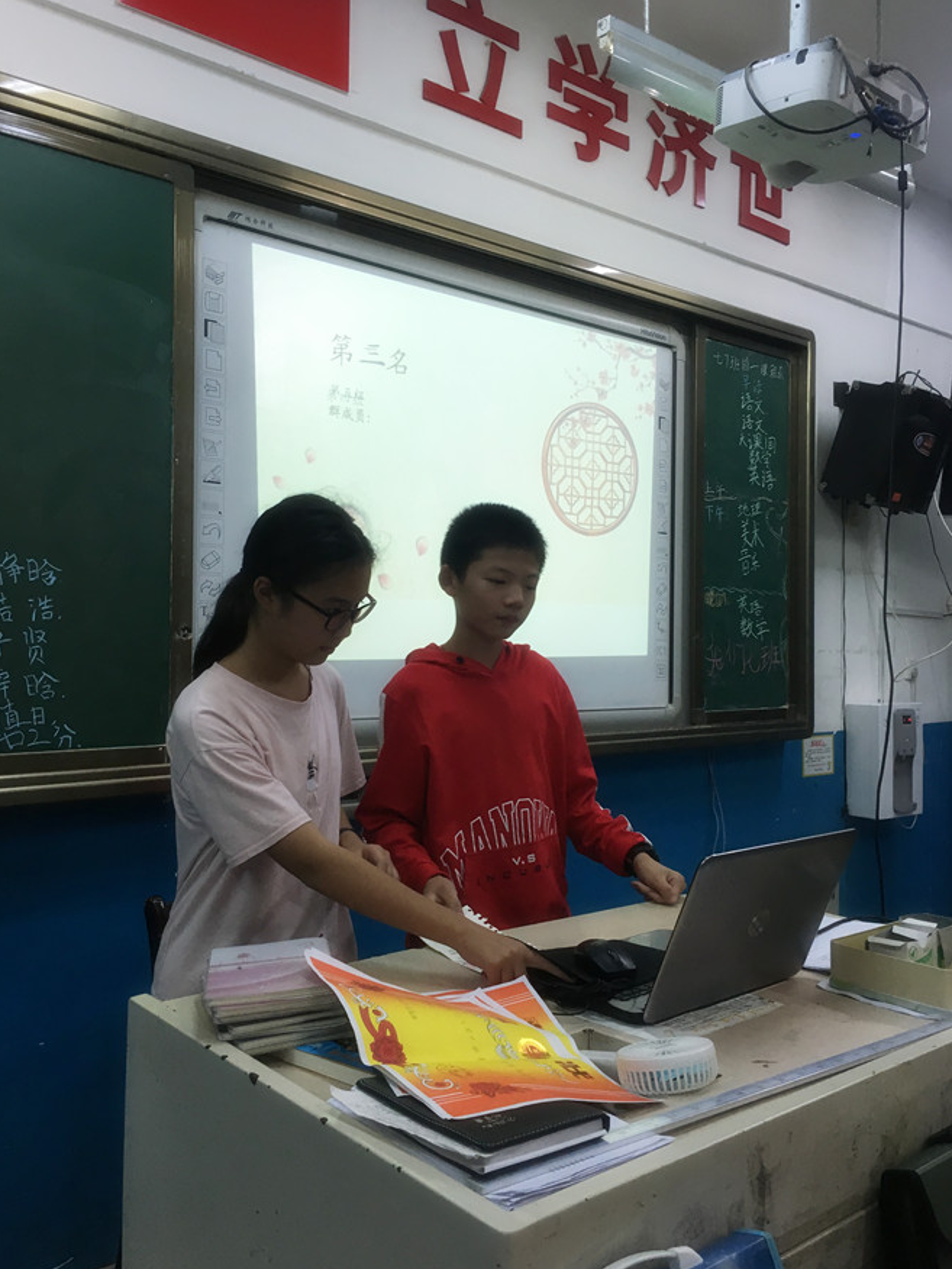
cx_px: 474
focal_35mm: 30
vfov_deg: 60.0
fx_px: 1100
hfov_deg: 46.8
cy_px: 630
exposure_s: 1/33
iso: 40
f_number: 2.2
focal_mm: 4.15
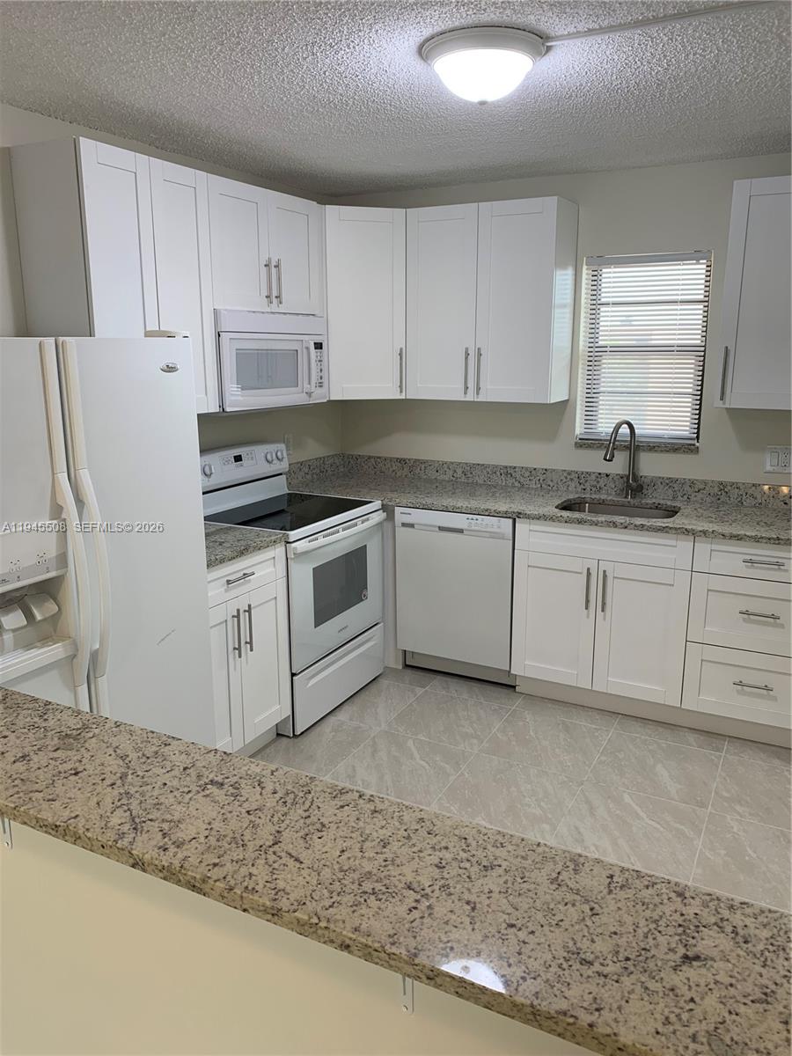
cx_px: 396
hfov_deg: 53.1
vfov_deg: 67.3
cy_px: 528
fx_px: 793
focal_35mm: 26
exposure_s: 1/60
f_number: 1.8
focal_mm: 4.25
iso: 50
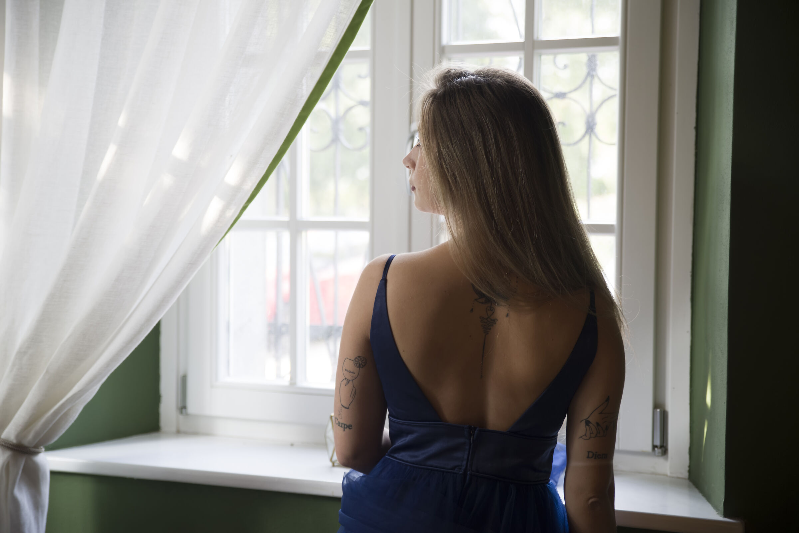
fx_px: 1177
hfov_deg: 37.5
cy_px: 266
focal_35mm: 53
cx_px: 400
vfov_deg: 25.5
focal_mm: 53
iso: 800
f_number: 2.8
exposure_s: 1/100
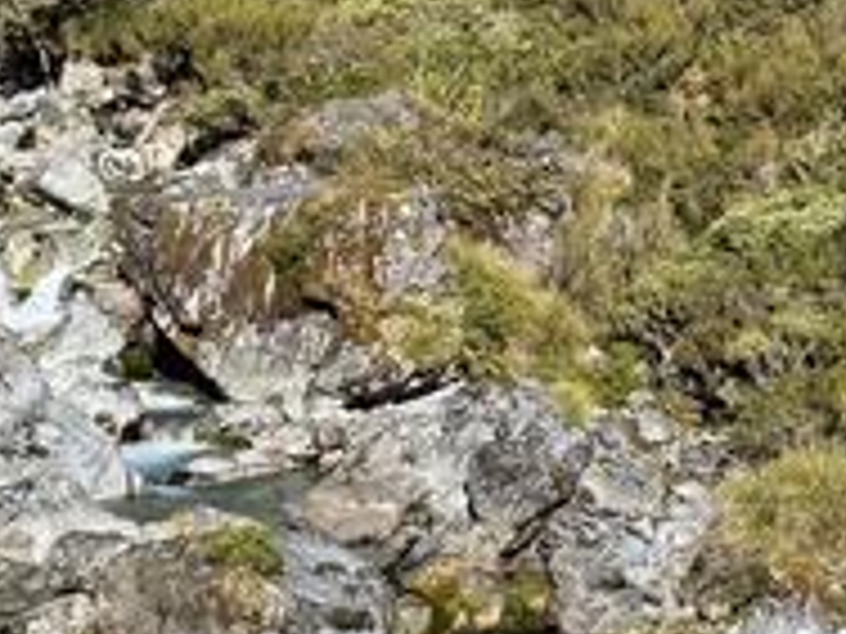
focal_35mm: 131
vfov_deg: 11.2
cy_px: -18
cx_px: 986
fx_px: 3202
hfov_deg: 14.6
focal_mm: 6.76
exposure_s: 1/3021
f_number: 1.78
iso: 80
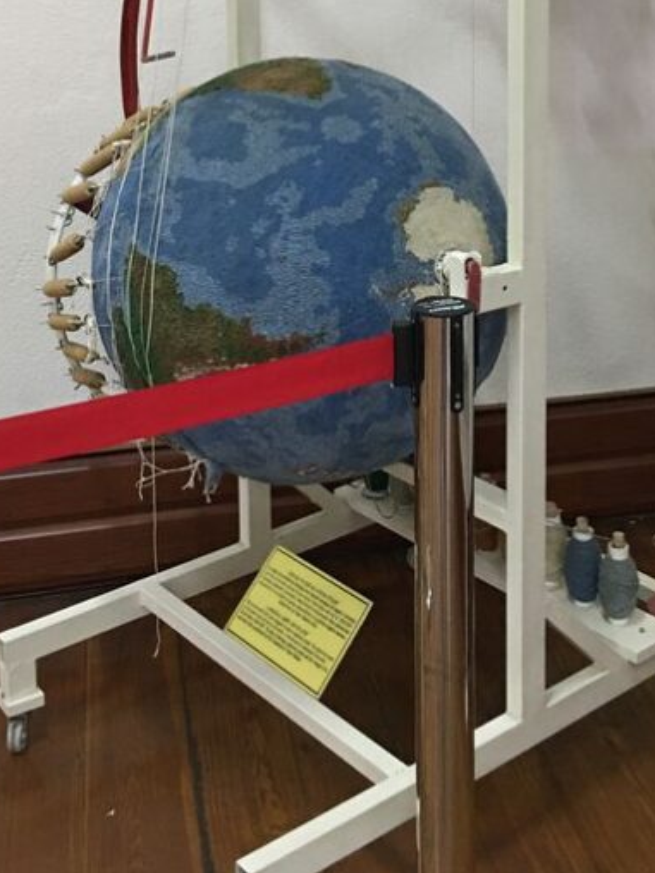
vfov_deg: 34.4
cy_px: 105
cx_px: 411
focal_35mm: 53
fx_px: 1337
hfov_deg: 27.4
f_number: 2.2
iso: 100
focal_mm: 4.15
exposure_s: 1/10
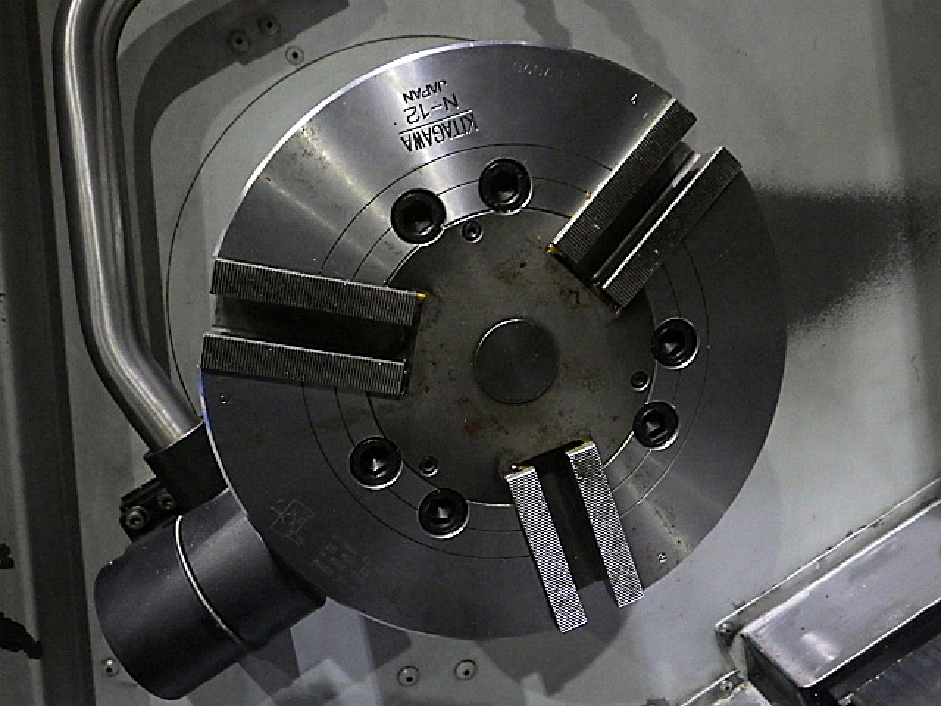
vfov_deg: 49.7
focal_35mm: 28
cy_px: 353
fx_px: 761
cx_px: 470
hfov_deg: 63.4
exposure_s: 1/40
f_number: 3.5
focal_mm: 5
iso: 1600
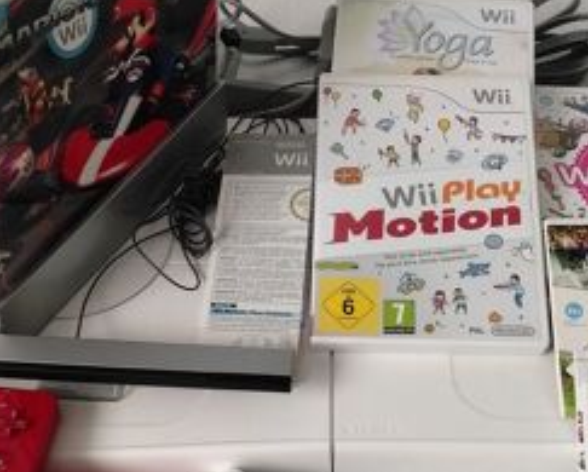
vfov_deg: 28.8
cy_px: 346
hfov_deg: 35.8
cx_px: 358
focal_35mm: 52
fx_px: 906
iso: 1841
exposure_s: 1/33.3
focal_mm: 4.05
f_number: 1.8
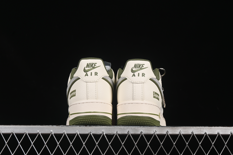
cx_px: 116
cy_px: 78
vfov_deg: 18.2
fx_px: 485
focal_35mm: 75
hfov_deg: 27.0
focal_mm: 50
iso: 160
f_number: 8
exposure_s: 1/80
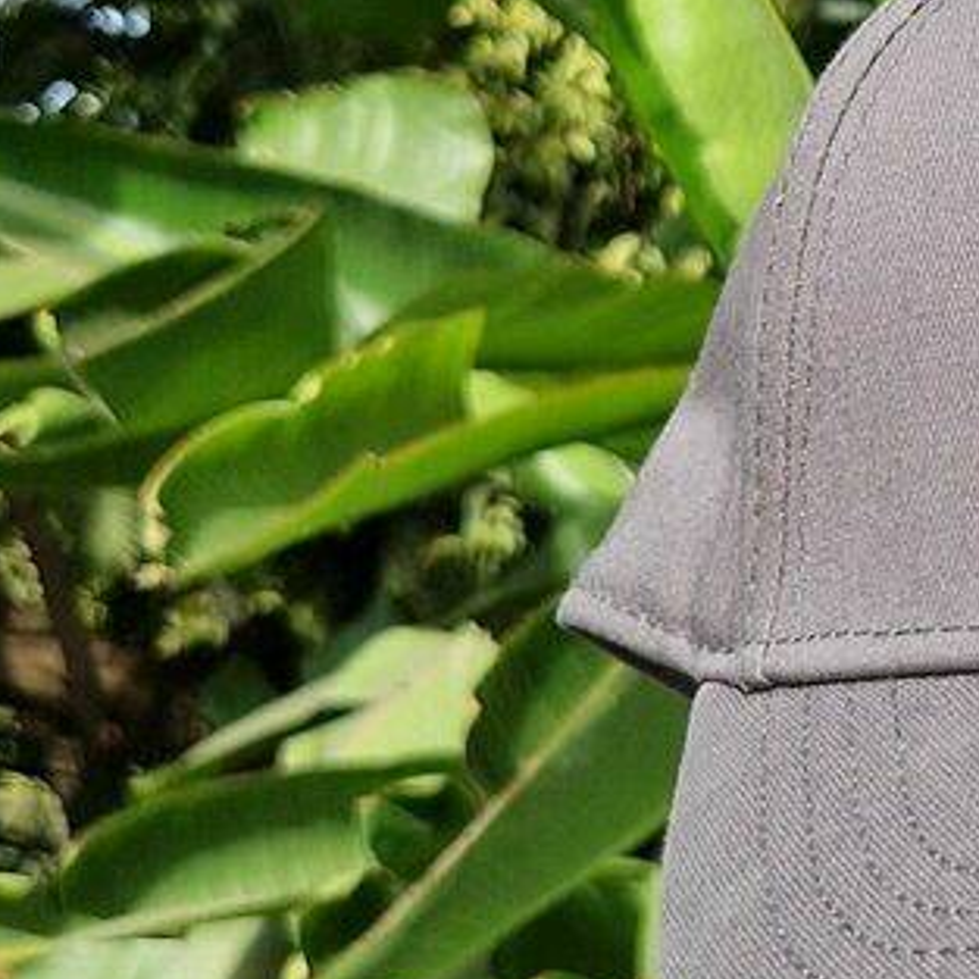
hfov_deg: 15.6
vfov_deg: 16.5
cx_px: 1414
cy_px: 69
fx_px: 3328
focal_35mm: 104
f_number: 1.8
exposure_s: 1/362
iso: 50
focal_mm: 5.4
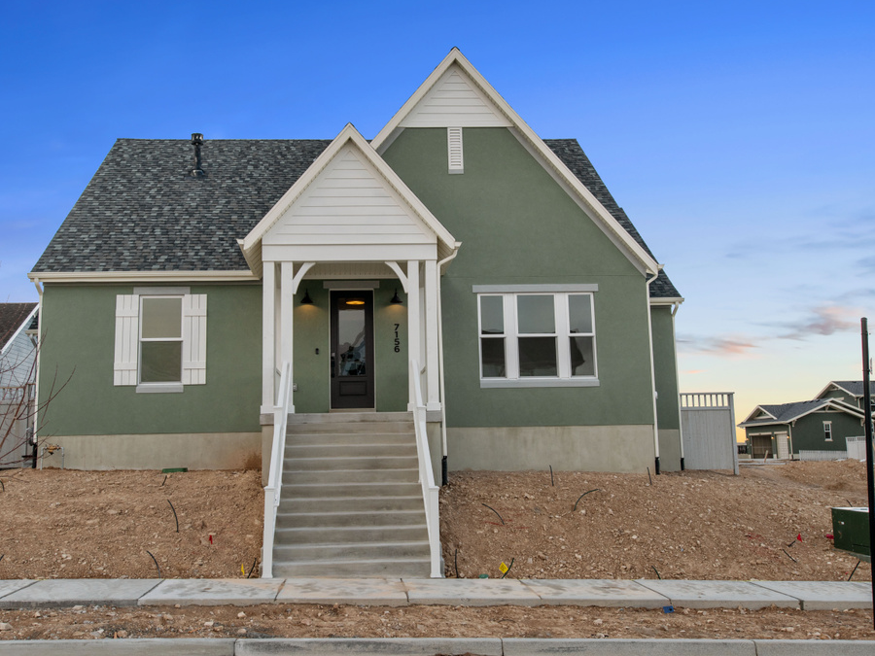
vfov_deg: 40.7
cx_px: 404
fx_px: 885
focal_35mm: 35
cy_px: 328
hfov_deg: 52.6
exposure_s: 1/250
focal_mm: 32
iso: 250
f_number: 8
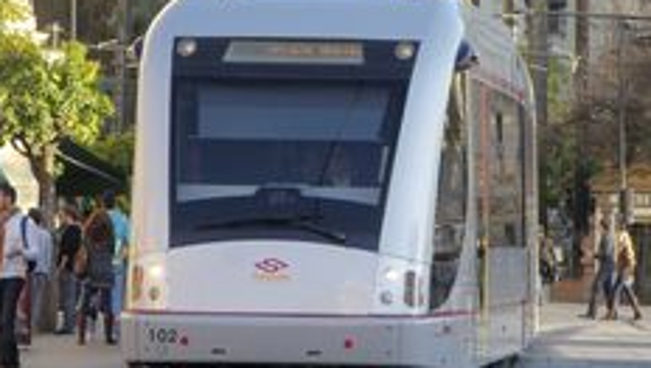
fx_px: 3490
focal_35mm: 202
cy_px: 156
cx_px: 432
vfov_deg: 6.0
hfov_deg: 10.6
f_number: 4.2
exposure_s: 1/125
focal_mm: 21.92
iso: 64
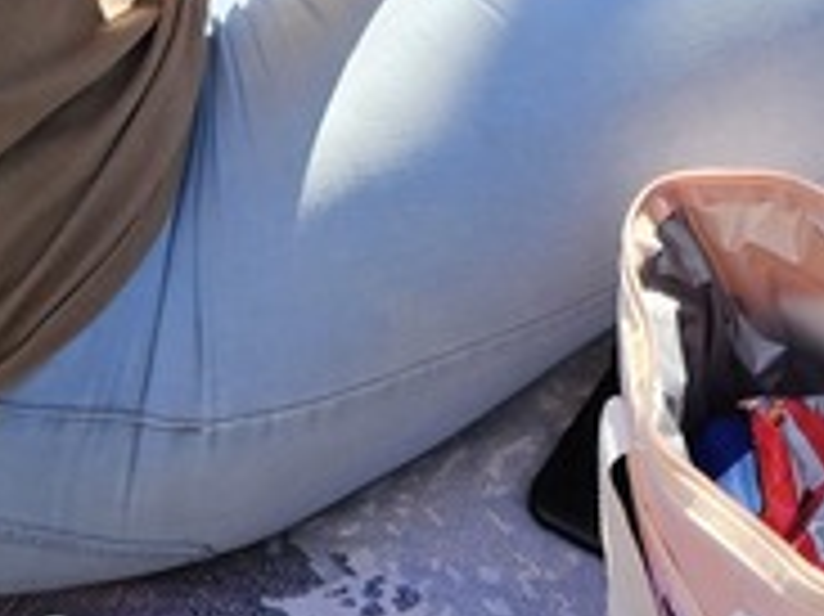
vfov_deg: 10.3
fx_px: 3069
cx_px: 905
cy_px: -715
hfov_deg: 14.9
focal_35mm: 129
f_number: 1.8
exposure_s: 1/315
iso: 25
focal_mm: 5.4
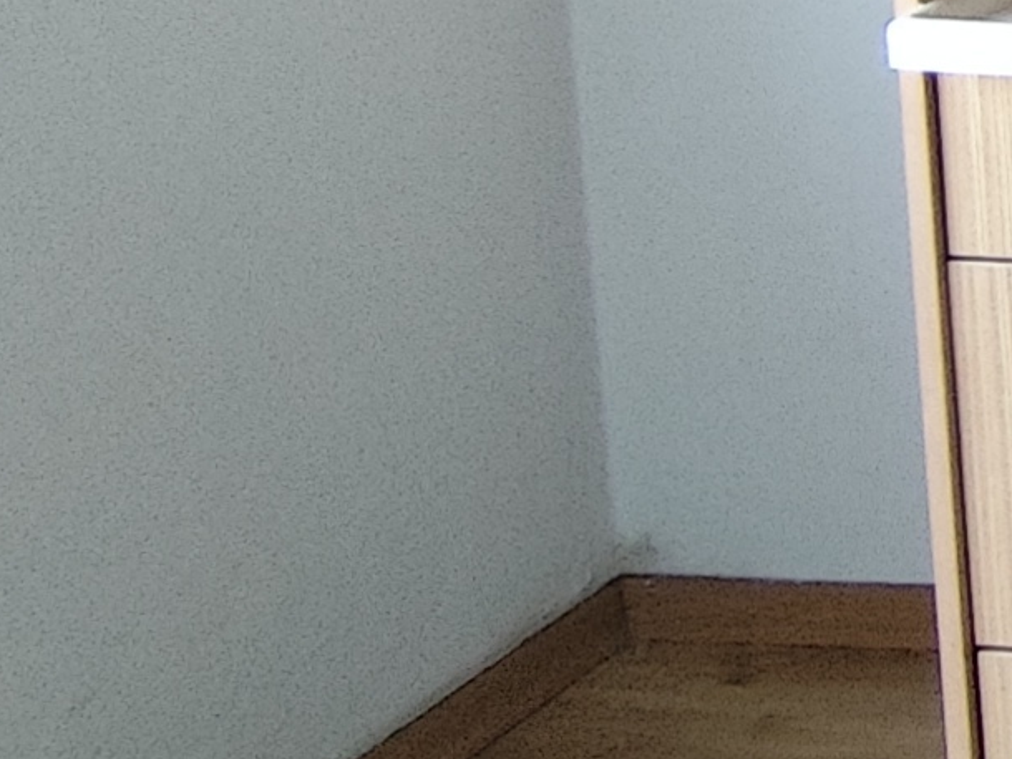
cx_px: 2432
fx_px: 2515
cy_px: -522
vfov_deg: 15.3
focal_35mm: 86
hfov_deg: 14.6
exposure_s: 1/50
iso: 200
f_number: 2.2
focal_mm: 1.65
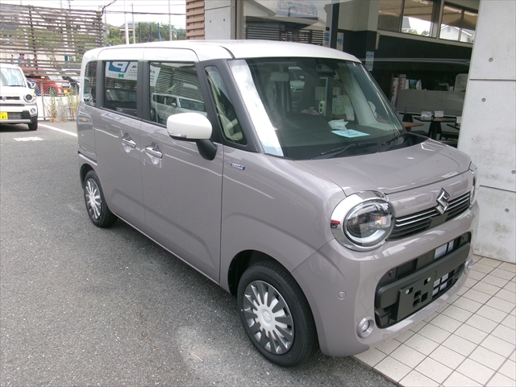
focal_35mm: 28
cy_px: 194
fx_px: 417
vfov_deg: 49.7
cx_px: 258
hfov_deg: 63.4
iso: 100
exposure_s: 1/220
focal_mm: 5.1
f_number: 3.9
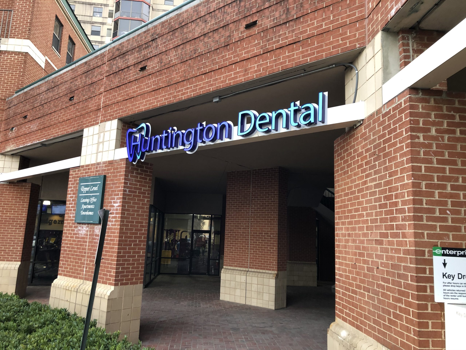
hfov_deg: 63.4
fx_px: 377
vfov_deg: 49.7
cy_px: 175
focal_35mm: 28
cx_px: 233
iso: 25
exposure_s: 1/30
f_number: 1.8
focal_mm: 3.99
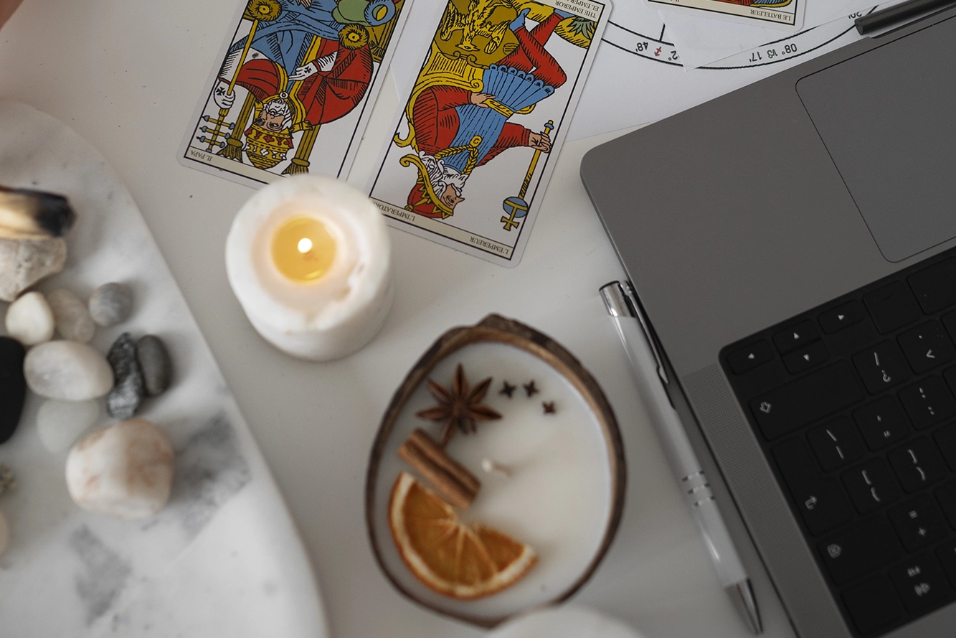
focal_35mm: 63
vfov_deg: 21.3
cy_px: 118
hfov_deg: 31.9
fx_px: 1673
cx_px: 488
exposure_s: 1/250
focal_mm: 35
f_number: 2.5
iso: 500
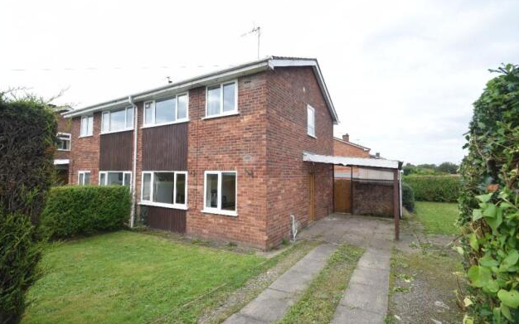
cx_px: 263
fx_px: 226
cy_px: 150
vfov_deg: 71.1
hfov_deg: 97.8
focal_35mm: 16
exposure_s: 1/250
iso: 360
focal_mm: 10
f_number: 8
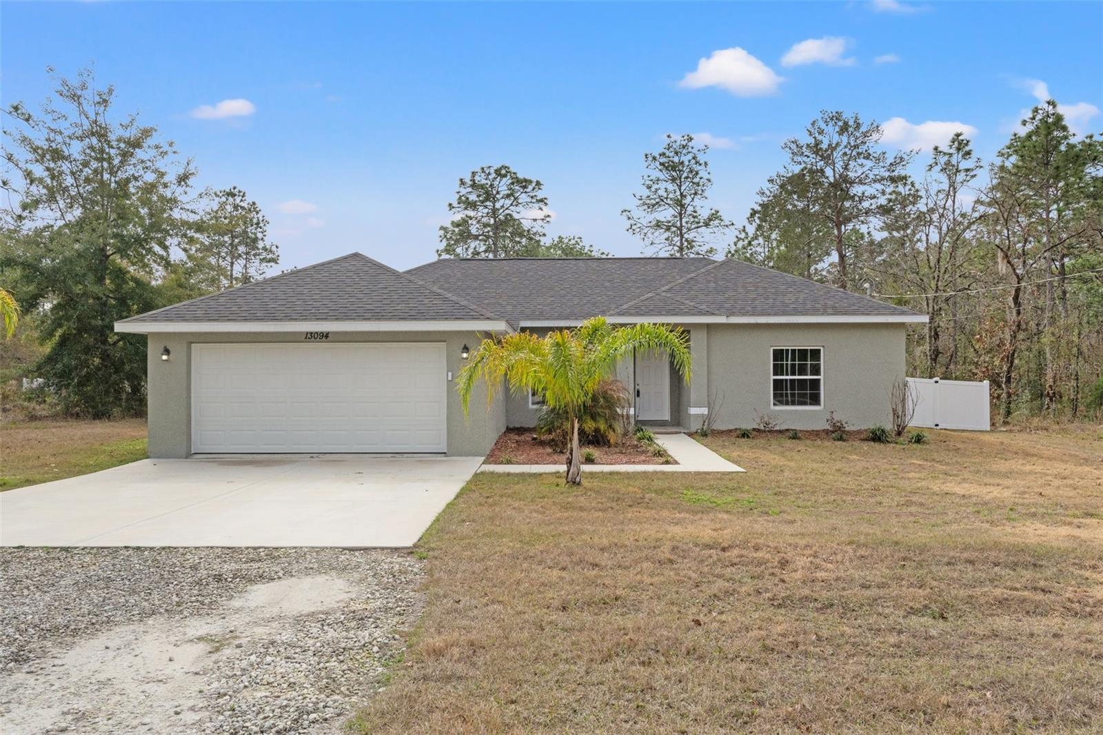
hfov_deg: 67.4
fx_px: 827
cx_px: 552
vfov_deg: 47.9
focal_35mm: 27
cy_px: 368
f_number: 8
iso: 400
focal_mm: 18
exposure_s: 1/1250
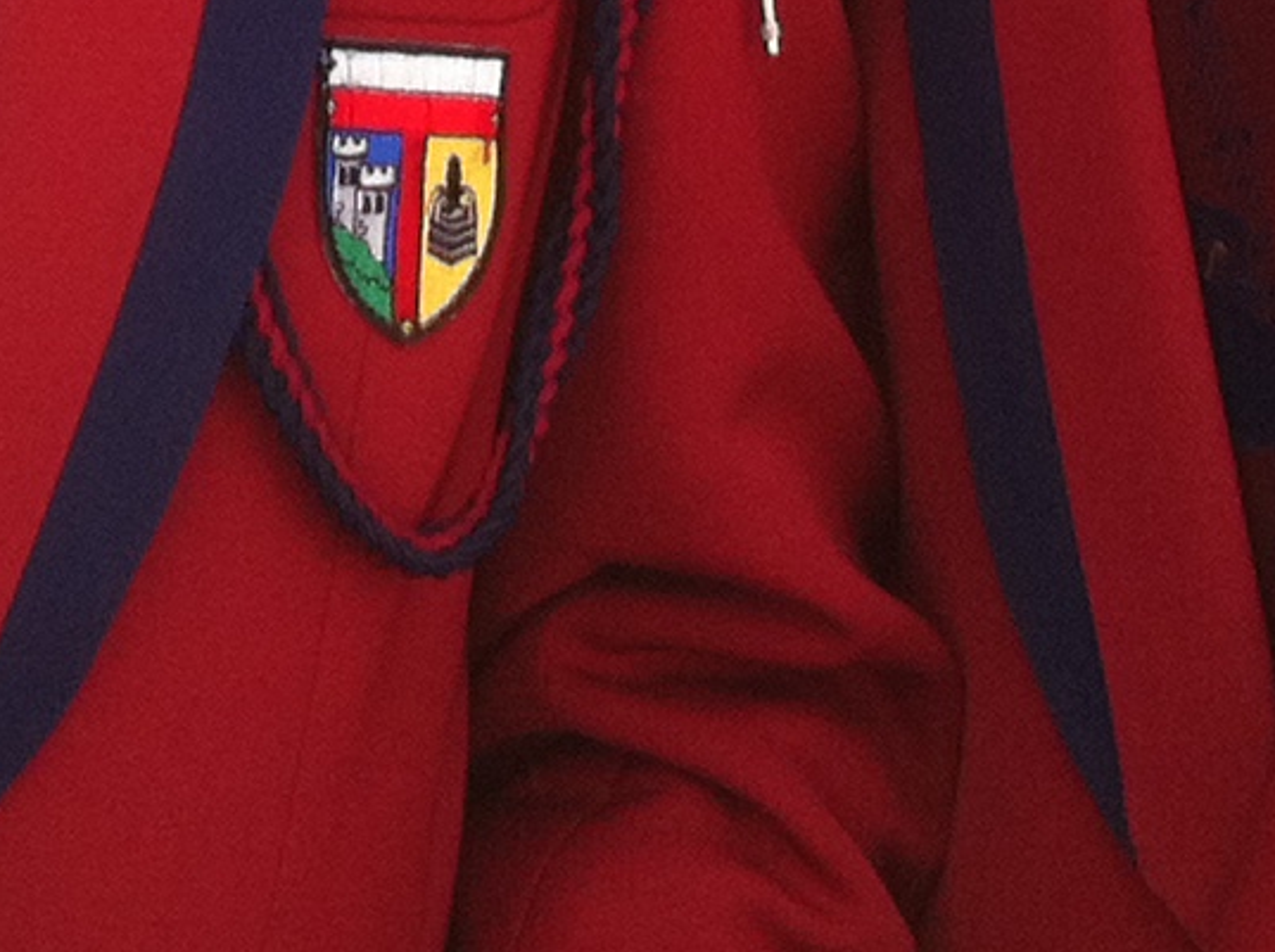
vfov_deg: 8.3
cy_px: -1002
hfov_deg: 11.7
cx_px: 368
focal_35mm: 169
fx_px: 6215
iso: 80
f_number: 2.8
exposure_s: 1/450
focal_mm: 3.85
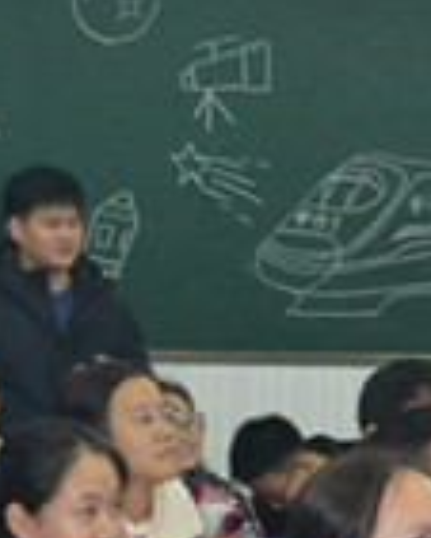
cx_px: 423
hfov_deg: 8.1
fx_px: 3042
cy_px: 319
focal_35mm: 191
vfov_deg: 10.1
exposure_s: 1/60
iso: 2500
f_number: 4.8
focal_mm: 32
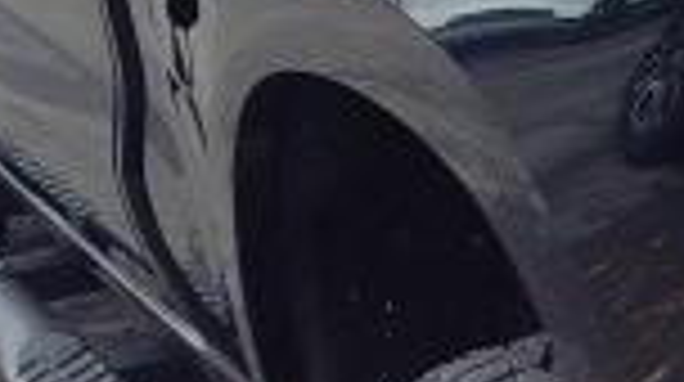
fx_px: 3061
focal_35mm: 169
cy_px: -58
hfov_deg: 11.9
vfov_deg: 7.1
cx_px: 1166
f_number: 1.8
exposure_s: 1/267
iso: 100
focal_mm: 5.56
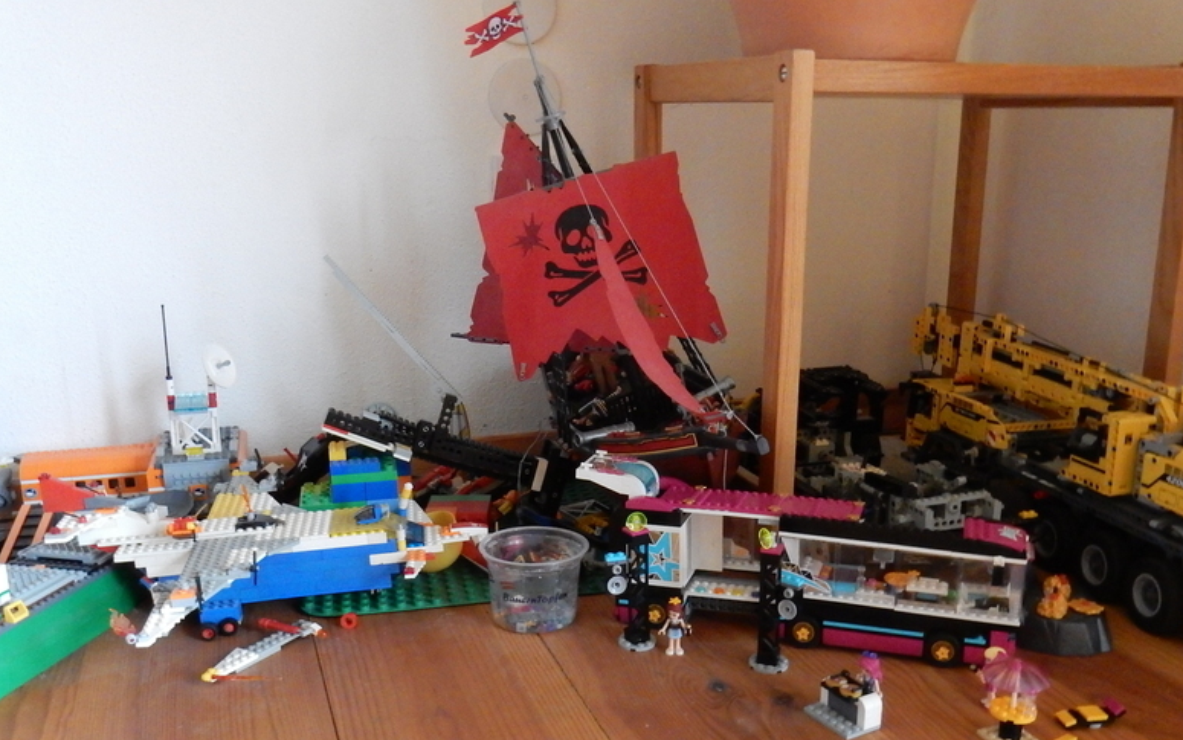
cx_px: 638
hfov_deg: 55.2
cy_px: 439
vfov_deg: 36.2
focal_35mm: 35
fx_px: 1129
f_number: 3.7
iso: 800
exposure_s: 1/20
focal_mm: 4.5
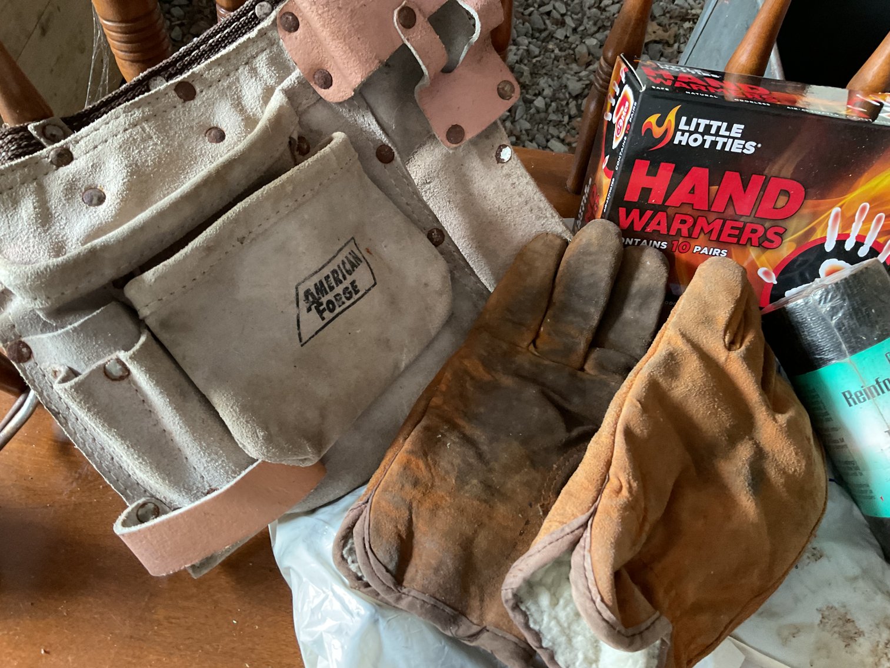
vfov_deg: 48.2
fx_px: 746
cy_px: 334
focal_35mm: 29
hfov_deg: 61.7
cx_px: 445
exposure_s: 1/40
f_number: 1.8
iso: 200
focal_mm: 3
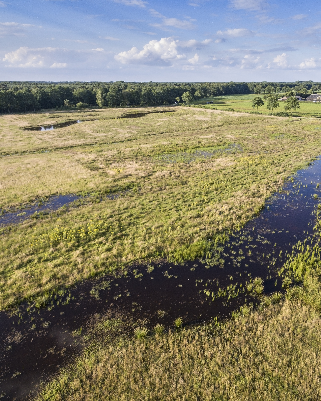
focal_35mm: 27
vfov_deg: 64.1
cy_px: 198
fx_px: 321
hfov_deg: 51.6
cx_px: 227
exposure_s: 1/450
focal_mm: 3.61
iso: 100
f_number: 2.8
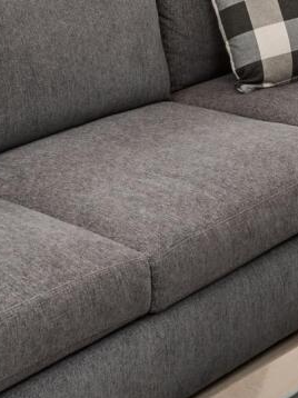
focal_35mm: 129
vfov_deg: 13.9
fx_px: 1482
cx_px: 230
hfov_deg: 11.4
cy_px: -276
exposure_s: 1/5
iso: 100
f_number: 9
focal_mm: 24
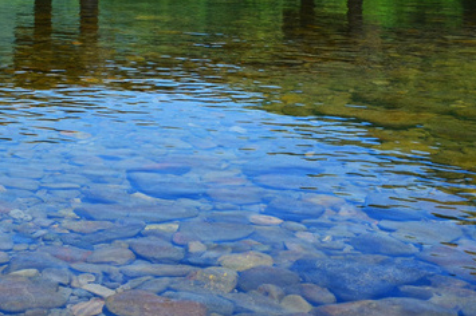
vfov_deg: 17.4
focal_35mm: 73
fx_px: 964
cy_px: -106
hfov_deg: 26.0
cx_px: -21
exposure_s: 1/125
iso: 200
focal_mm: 18
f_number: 11
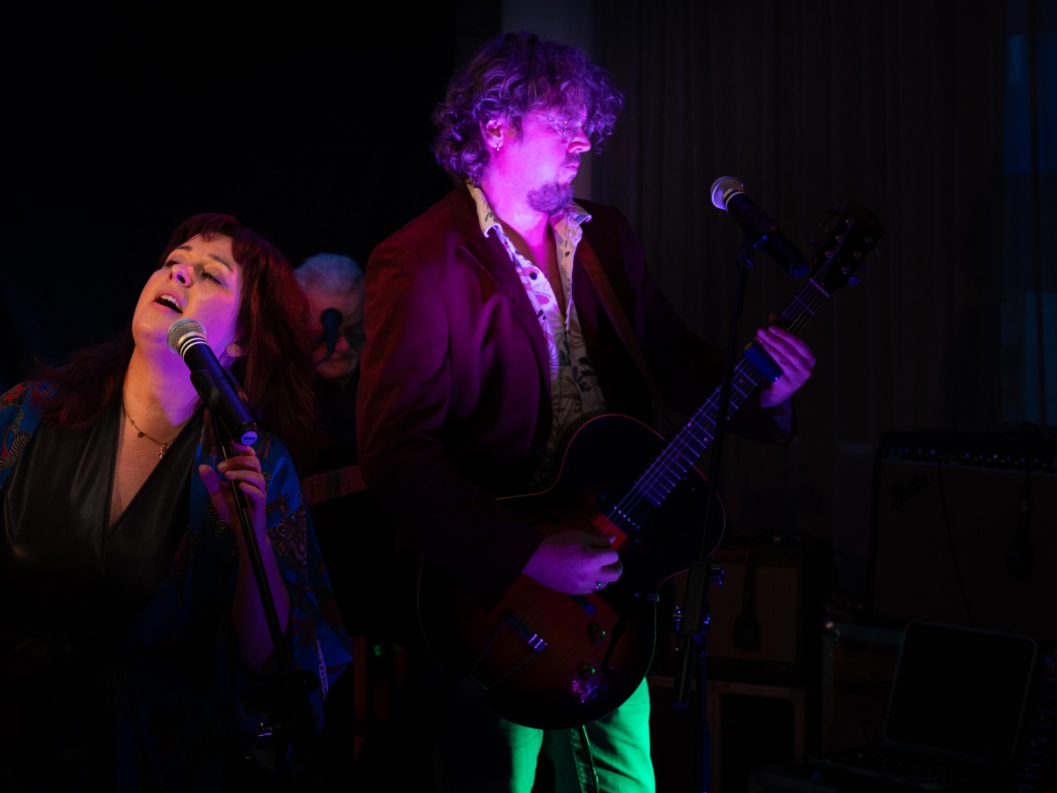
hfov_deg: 27.0
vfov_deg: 20.4
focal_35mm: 72
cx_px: 472
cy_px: 399
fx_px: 2198
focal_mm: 66
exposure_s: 1/160
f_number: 5.6
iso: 2000
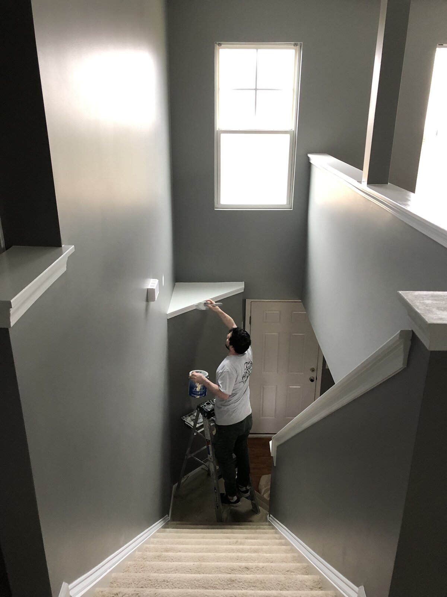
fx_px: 482
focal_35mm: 28
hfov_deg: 49.7
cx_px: 224
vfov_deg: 63.4
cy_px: 298
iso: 64
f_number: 1.8
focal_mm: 4
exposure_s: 1/15
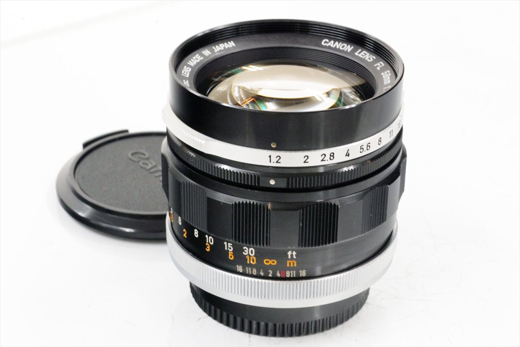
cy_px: 174
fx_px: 1083
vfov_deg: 18.2
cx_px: 260
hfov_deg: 27.0
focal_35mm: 75
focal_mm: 50
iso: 6400
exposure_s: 1/8
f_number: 18
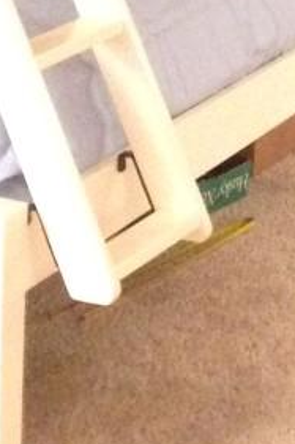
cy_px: -267
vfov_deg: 11.1
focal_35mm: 176
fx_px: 2166
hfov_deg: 7.8
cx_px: 293
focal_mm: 4.12
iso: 500
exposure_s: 1/15
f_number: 2.4
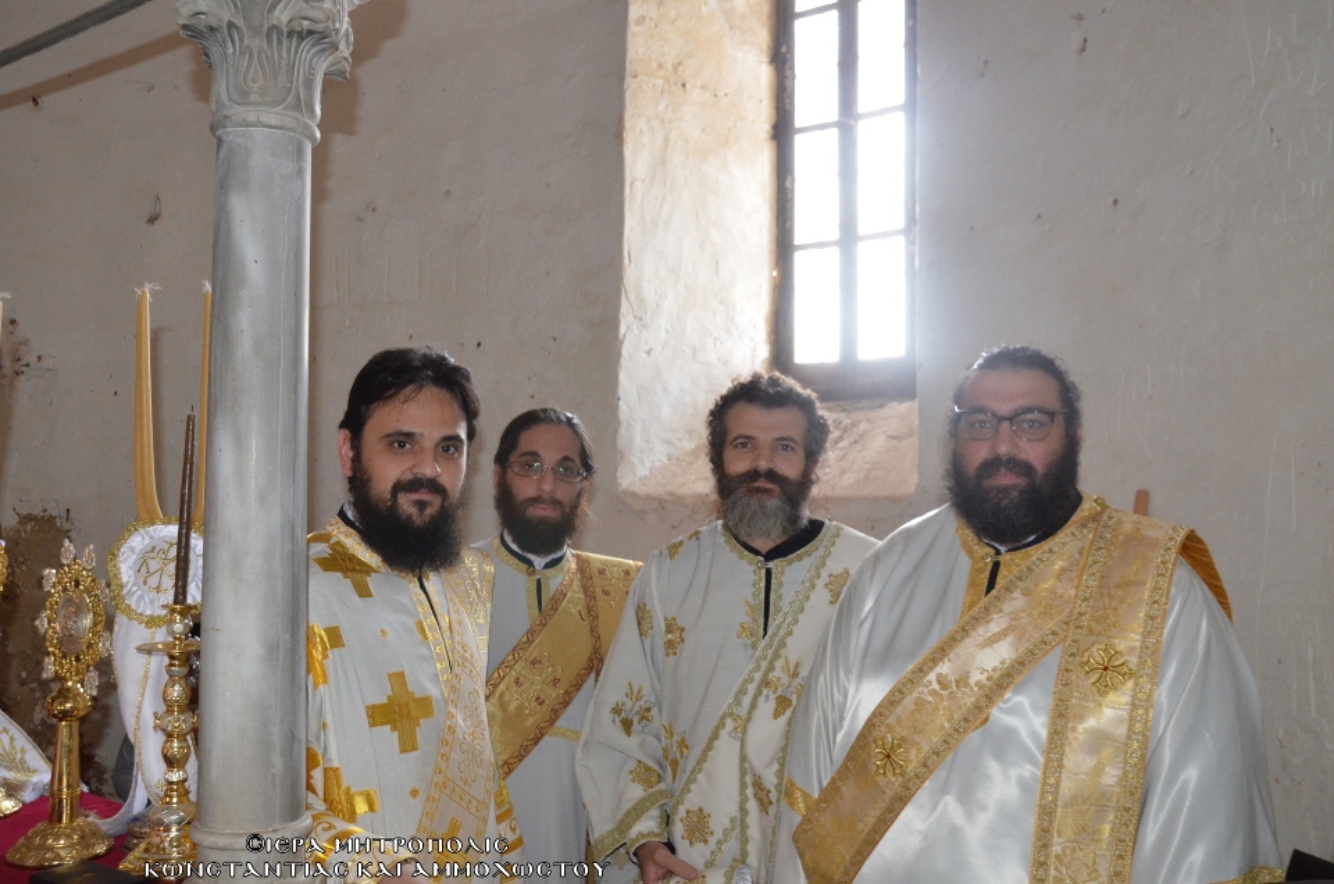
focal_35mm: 33
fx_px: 1220
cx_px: 667
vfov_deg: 39.8
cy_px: 442
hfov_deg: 57.3
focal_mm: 22
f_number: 6.3
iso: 2000
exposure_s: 1/60
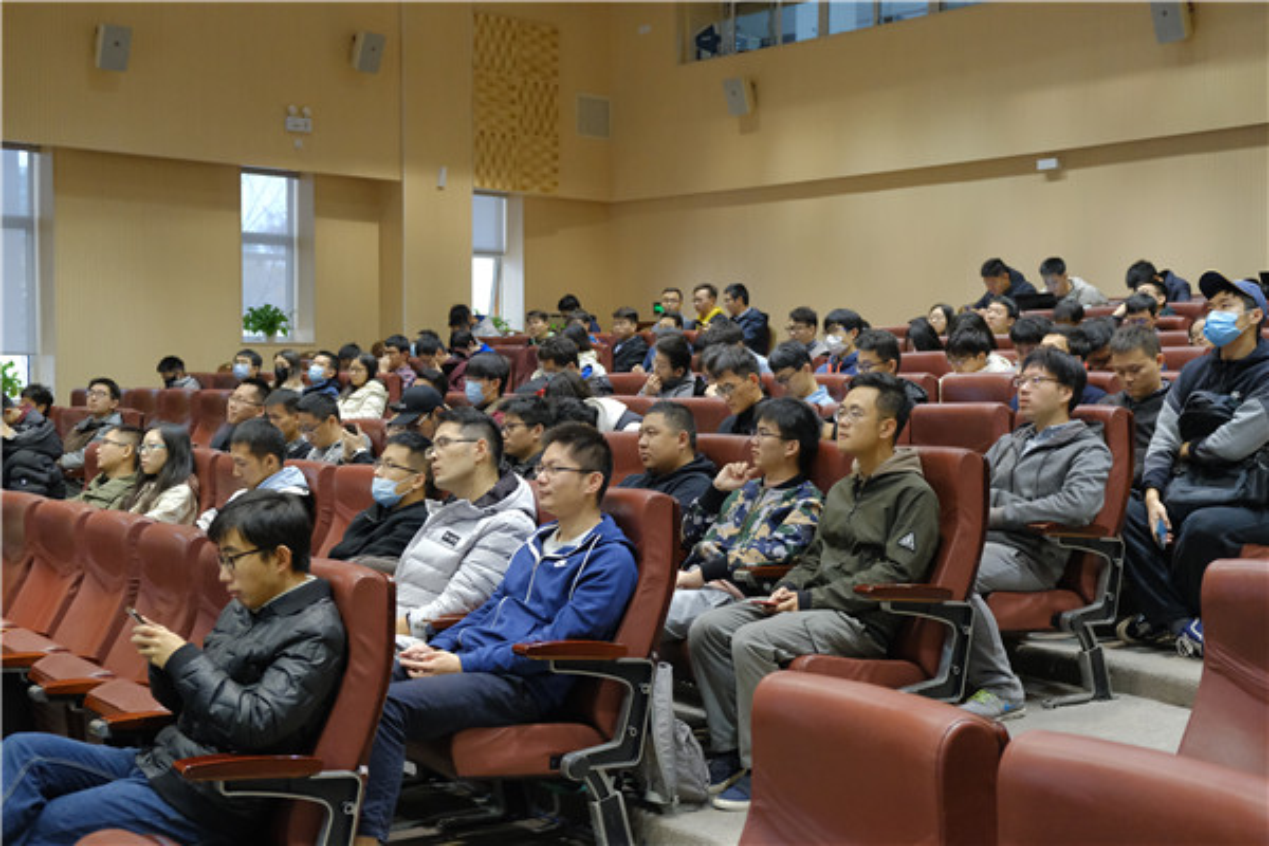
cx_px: 634
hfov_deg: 43.6
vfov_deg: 29.9
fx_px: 1586
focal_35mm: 45
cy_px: 423
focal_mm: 30.2
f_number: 3.6
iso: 4000
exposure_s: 1/170
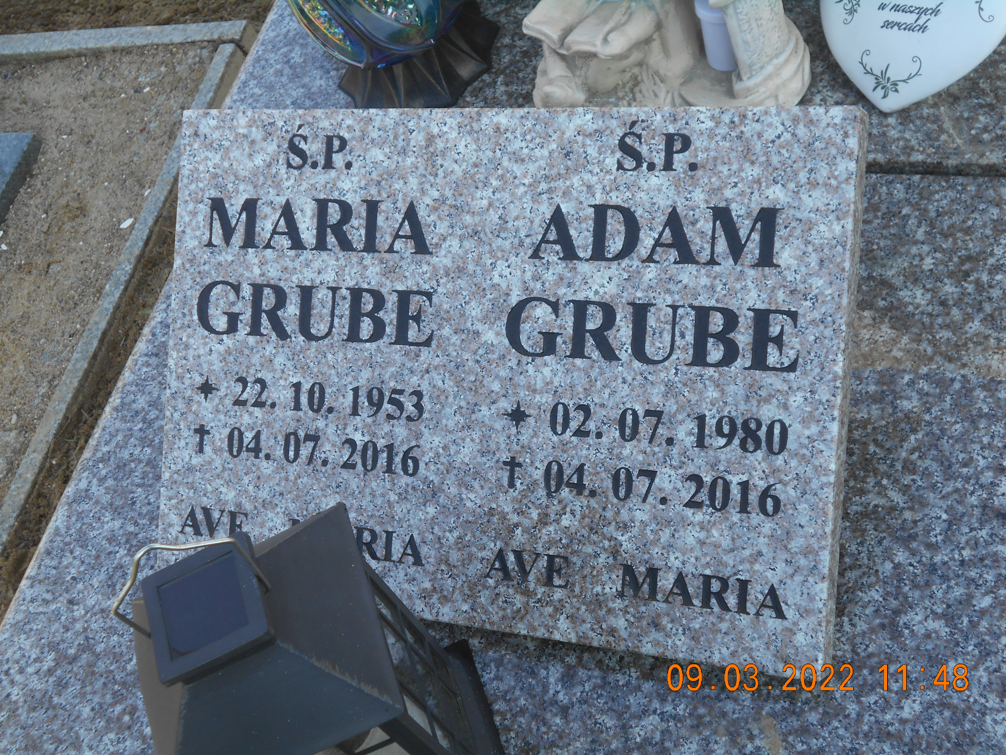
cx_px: 503
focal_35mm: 50
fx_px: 1453
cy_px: 378
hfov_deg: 38.2
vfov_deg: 29.1
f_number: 4.5
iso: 80
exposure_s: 1/160
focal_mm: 8.8
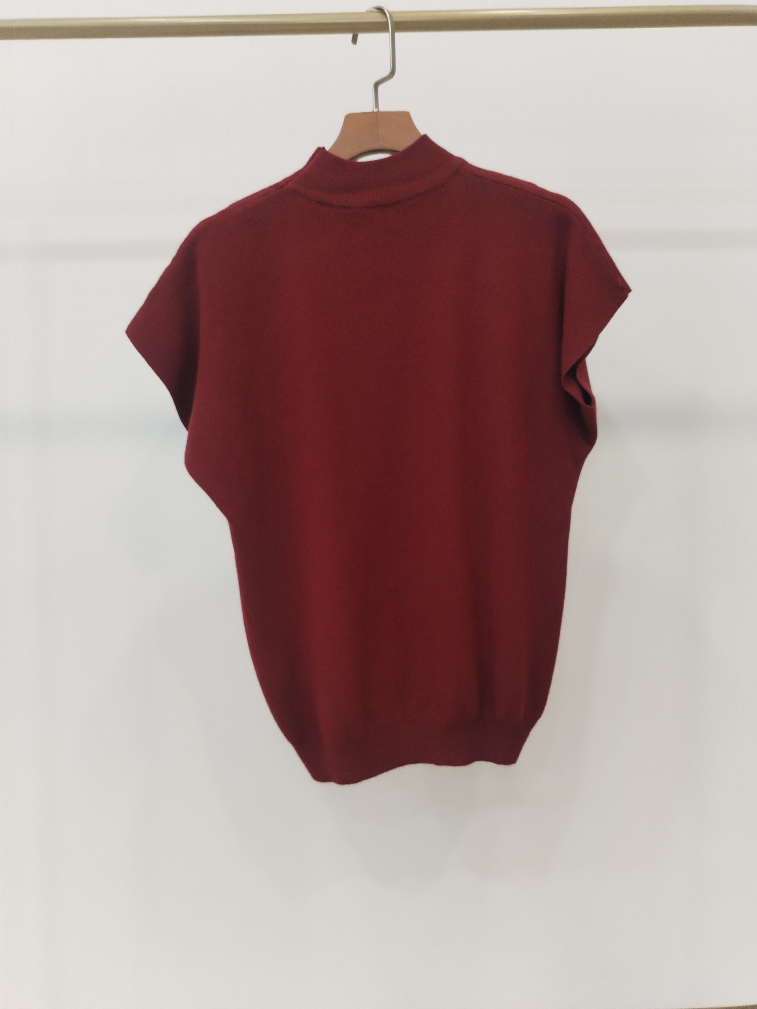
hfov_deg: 48.2
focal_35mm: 29
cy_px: 504
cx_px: 378
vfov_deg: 61.7
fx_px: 846
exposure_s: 1/60
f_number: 1.8
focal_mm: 4.75
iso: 383
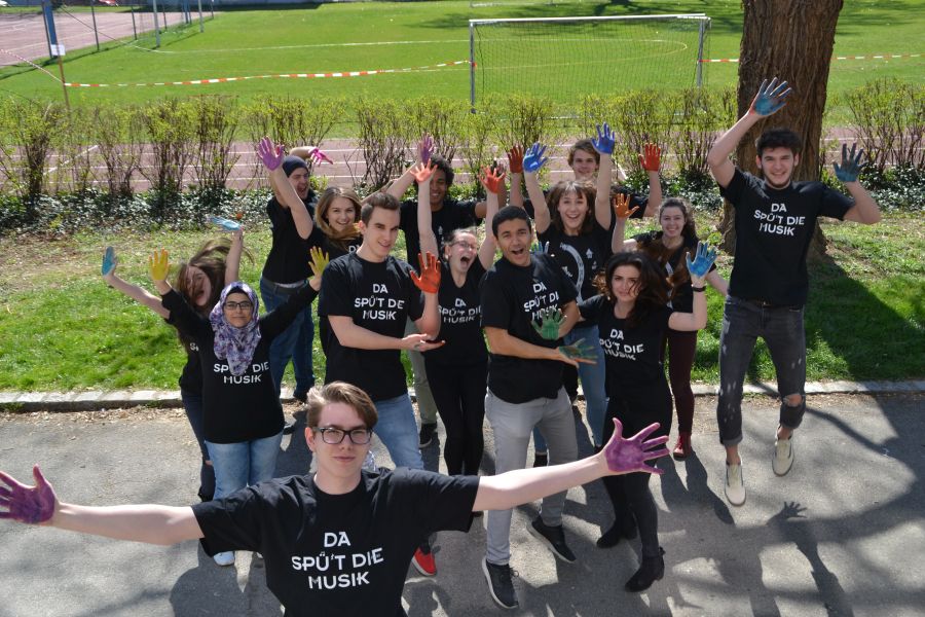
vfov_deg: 31.9
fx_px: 1079
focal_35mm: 42
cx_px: 462
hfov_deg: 46.4
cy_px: 308
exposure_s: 1/200
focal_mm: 28
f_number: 7.1
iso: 100
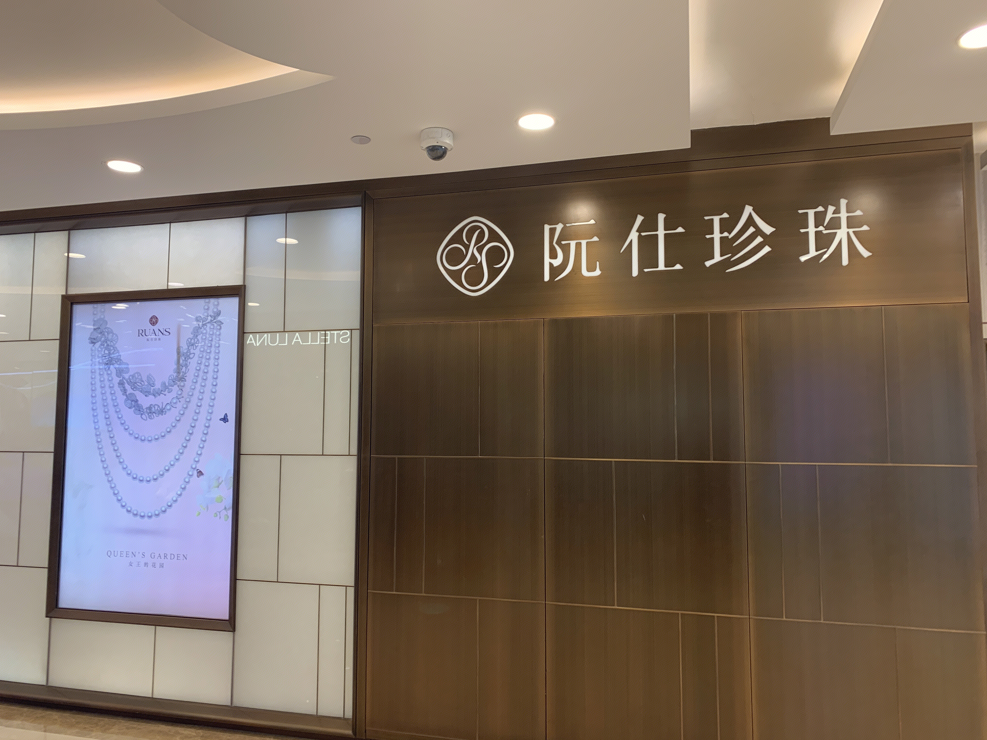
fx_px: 741
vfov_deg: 53.1
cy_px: 370
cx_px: 494
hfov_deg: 67.3
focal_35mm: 26
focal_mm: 4.25
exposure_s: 1/50
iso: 50
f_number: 1.8
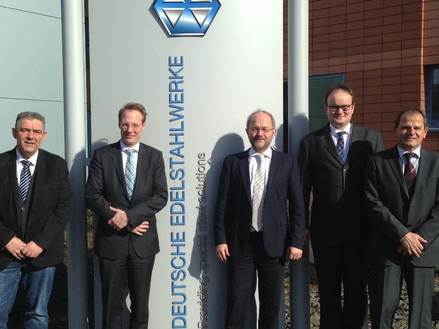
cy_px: 158
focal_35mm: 35
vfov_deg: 40.7
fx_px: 444
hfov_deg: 52.6
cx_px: 210
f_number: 2.4
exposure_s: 1/1869
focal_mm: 4.13
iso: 50
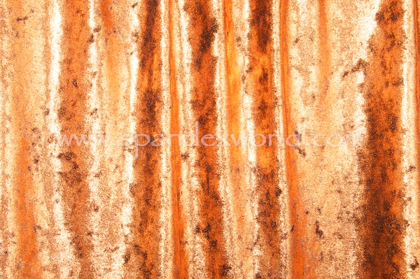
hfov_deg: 27.0
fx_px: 874
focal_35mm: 75
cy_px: 140
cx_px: 210
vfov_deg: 18.2
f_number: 14
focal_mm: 50
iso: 200
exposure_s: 1/200
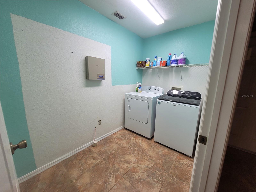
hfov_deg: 106.2
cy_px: 96
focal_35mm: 13
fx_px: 96
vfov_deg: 89.9
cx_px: 128
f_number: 2.2
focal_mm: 1.74
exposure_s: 1/60
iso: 64
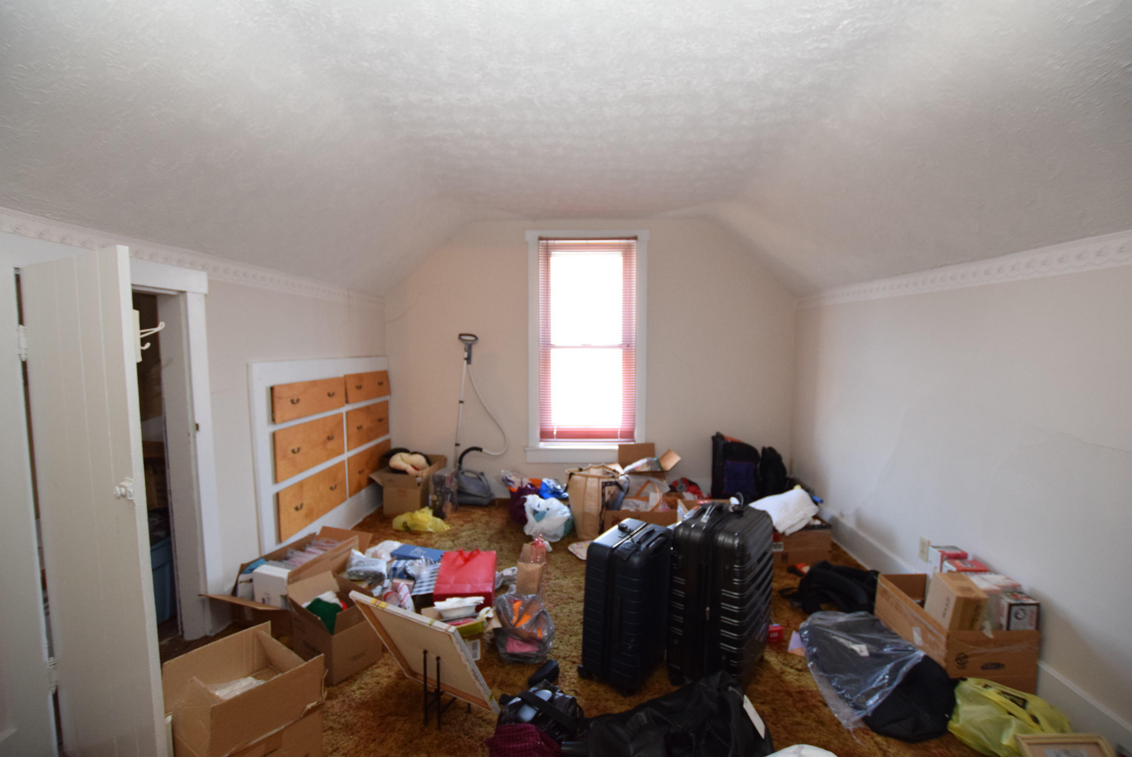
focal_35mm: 15
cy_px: 378
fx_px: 472
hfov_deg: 100.3
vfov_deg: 77.4
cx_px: 566
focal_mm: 10
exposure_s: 1/60
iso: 1600
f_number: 3.5
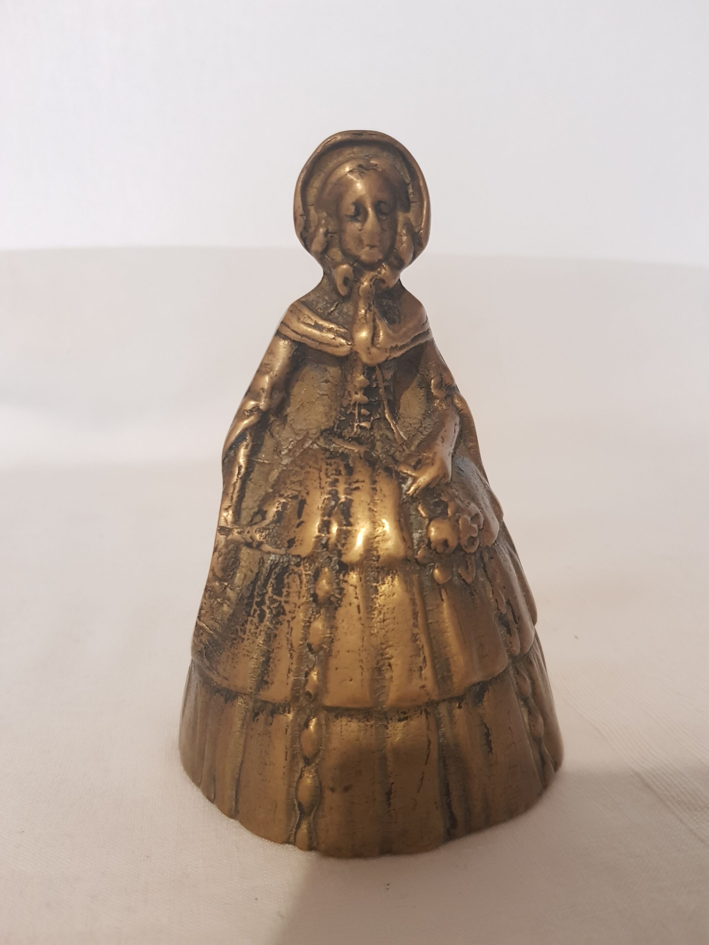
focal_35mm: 26
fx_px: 710
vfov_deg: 67.3
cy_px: 472
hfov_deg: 53.1
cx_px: 354
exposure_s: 1/24
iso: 200
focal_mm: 4.2
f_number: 1.7
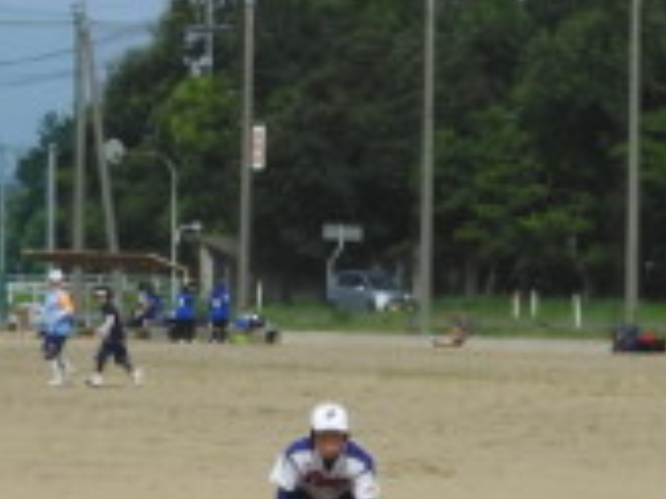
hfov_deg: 6.7
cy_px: 495
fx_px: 5672
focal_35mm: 295
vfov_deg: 5.0
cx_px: 311
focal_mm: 14.3
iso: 100
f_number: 4.5
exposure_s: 1/1600
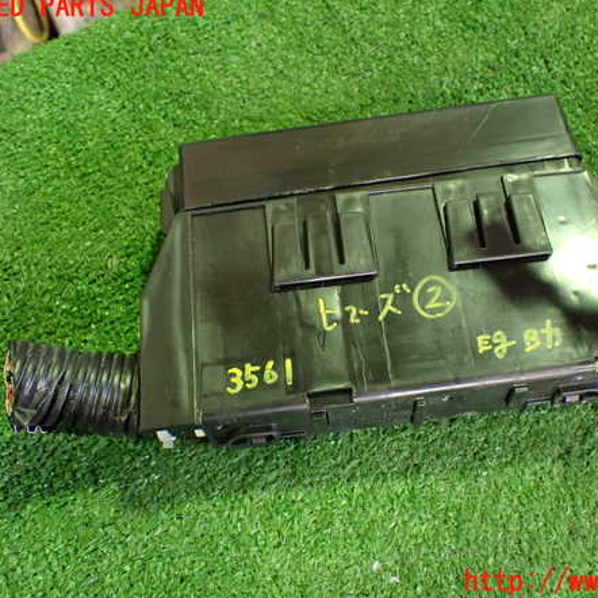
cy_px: 295
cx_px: 364
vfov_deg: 46.0
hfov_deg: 45.8
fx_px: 704
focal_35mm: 36
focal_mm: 5.4
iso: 800
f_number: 2.3
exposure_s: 1/40
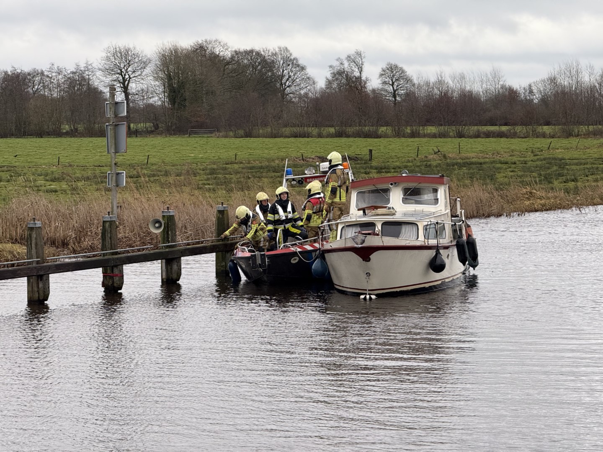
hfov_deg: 16.4
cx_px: 302
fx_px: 2090
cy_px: 226
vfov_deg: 12.3
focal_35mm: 120
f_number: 2.8
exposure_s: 1/99
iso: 125
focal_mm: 15.66
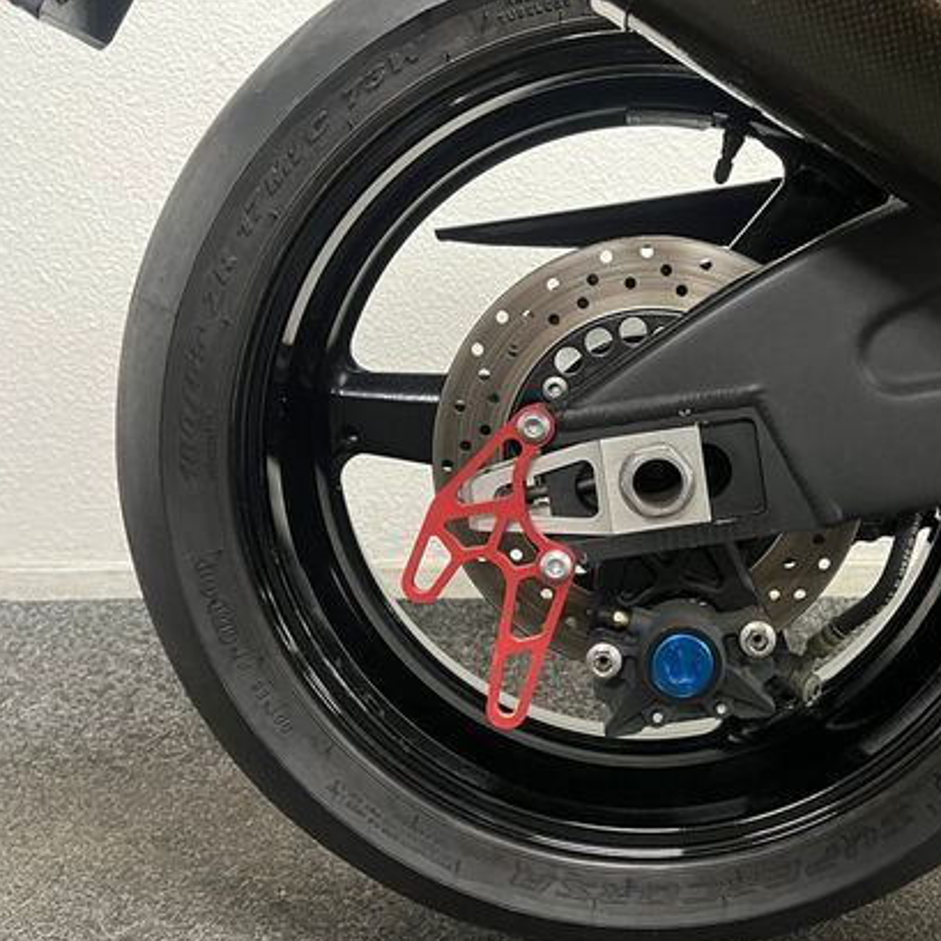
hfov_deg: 45.2
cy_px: 421
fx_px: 1107
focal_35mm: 36
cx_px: 642
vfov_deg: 46.0
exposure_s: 1/33
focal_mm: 5.1
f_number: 1.6
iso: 500
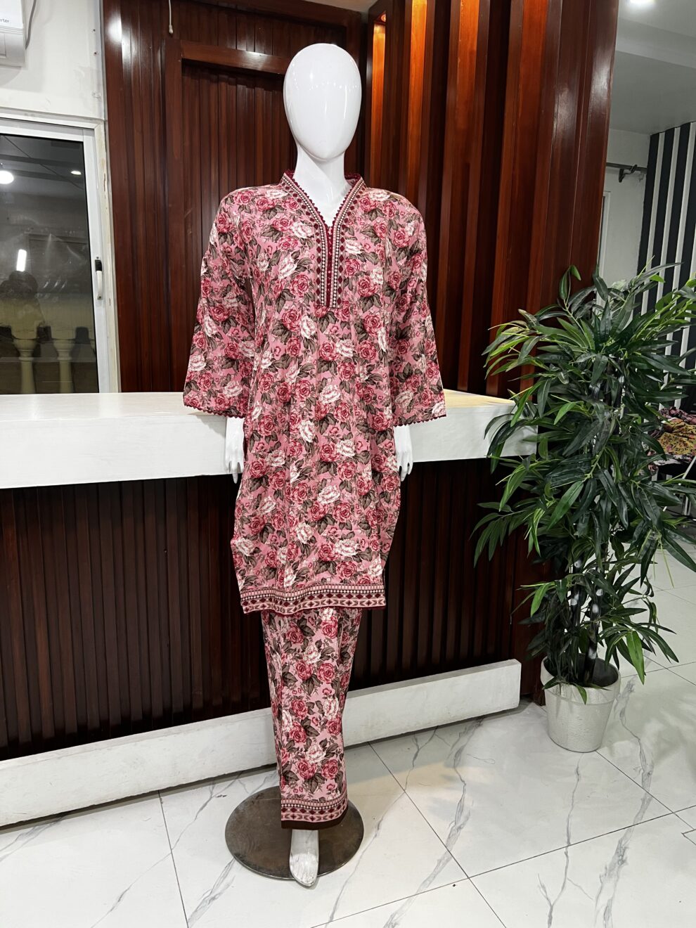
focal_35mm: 26
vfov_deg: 67.3
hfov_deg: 53.1
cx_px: 348
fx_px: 697
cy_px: 464
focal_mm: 5.7
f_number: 1.5
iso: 64
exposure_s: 1/50
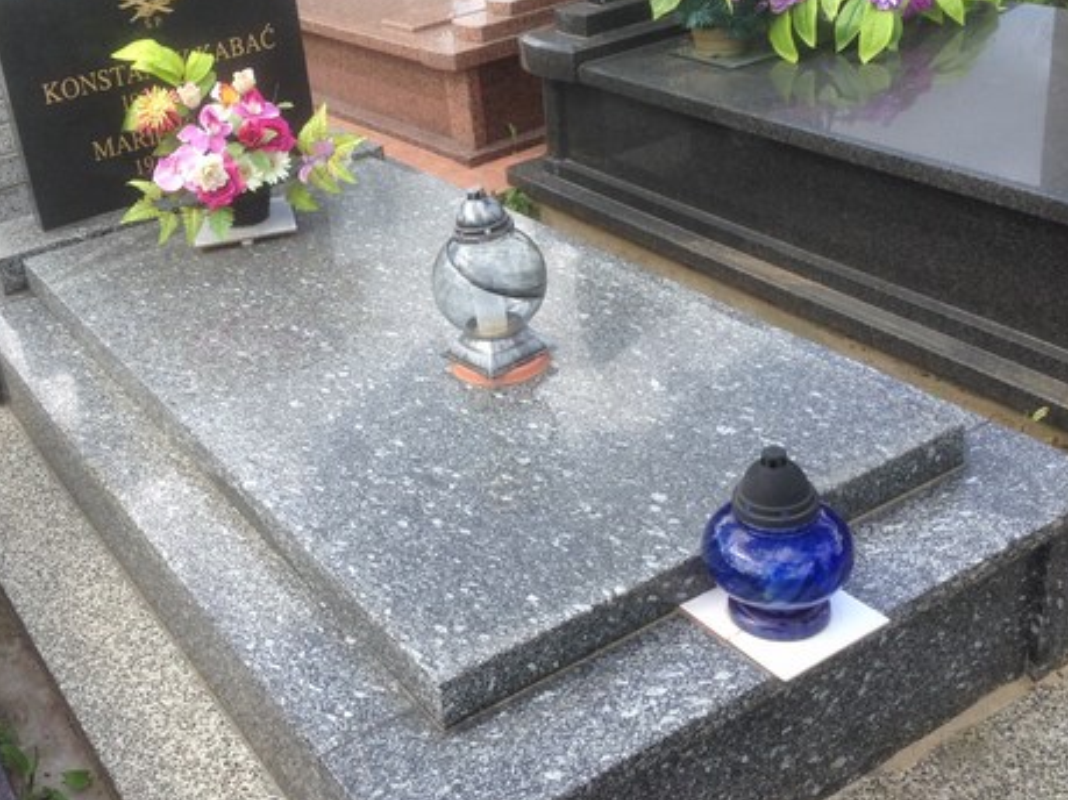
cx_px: 419
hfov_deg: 41.0
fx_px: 1419
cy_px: 300
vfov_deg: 31.4
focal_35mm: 46
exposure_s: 1/589
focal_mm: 4.12
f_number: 2.4
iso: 50
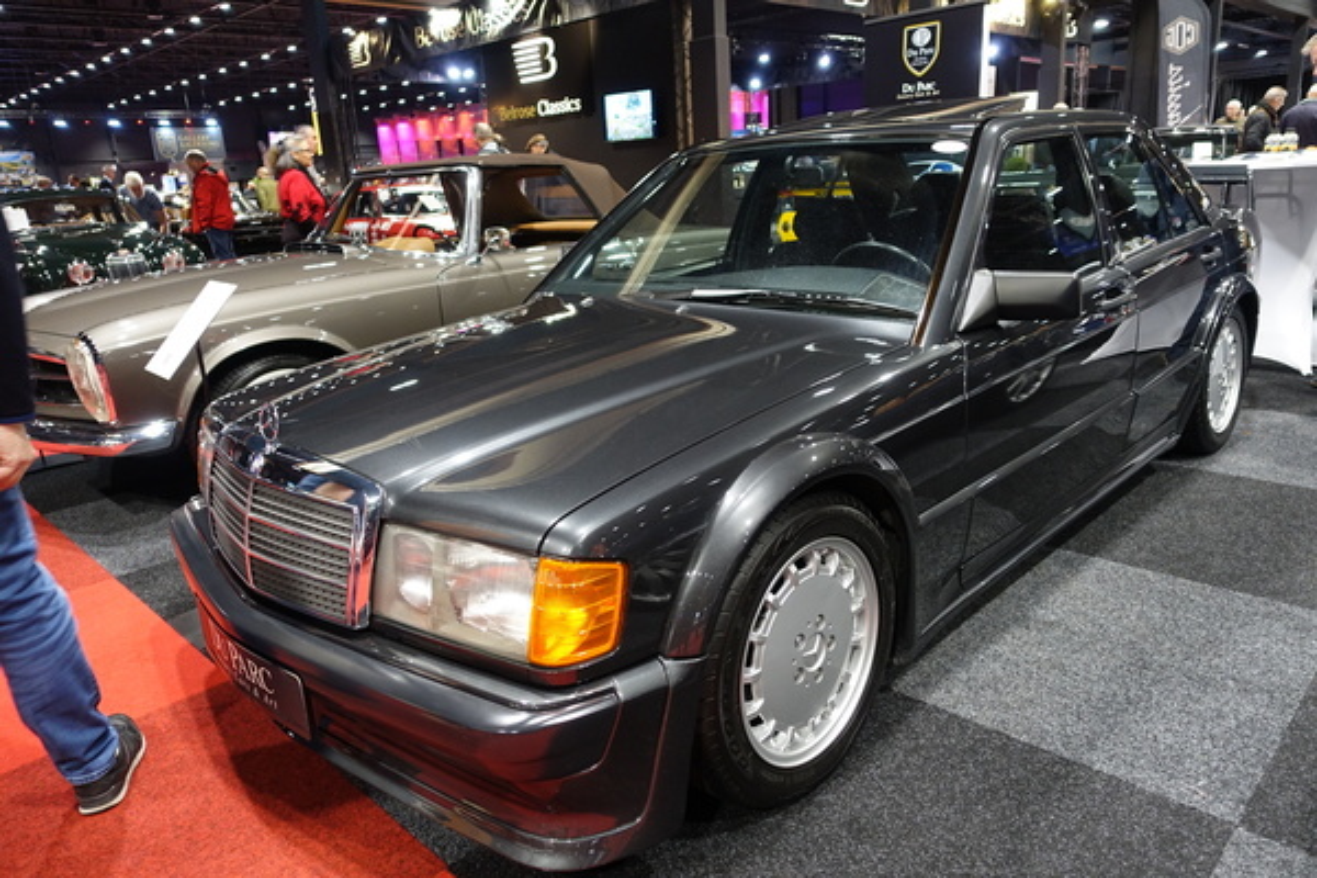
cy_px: 439
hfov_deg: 73.7
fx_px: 878
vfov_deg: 53.1
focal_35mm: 24
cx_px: 658
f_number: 1.8
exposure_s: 1/30
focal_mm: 8.8
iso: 500
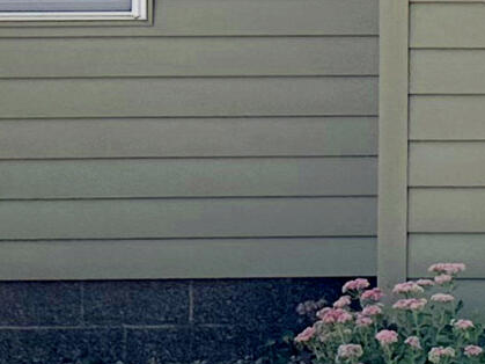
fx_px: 2409
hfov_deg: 10.8
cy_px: -246
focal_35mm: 172
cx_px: 838
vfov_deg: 8.4
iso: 80
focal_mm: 6.86
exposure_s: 1/6211
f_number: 1.78
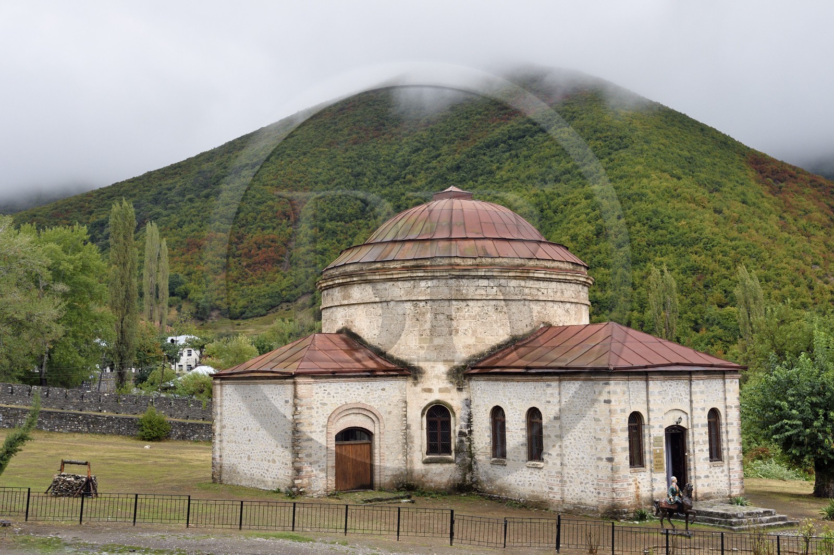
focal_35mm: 48
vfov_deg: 28.0
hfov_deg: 41.1
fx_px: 1111
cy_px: 278
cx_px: 417
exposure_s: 1/200
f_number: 10
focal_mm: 48
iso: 800
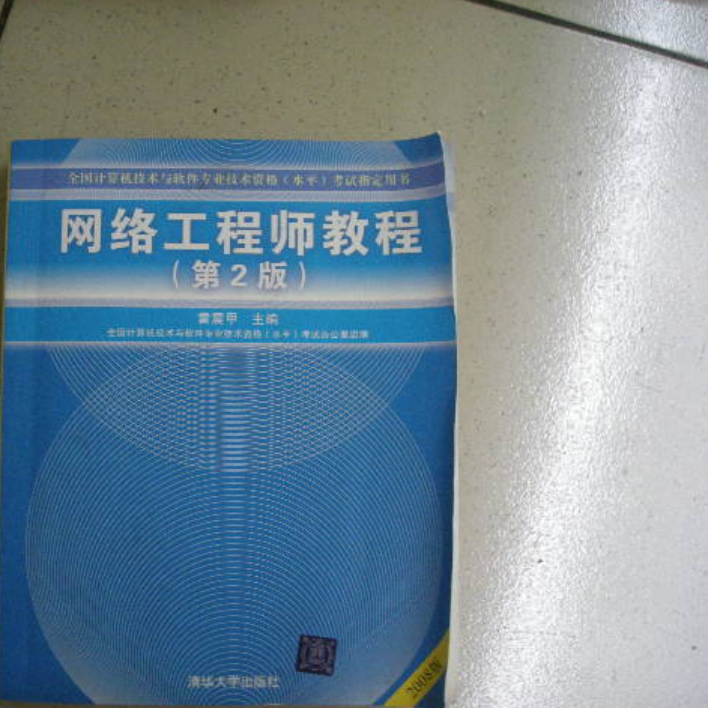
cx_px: 245
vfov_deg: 40.0
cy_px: 359
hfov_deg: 39.6
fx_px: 972
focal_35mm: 42
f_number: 2.8
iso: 360
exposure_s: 1/60
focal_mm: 5.7
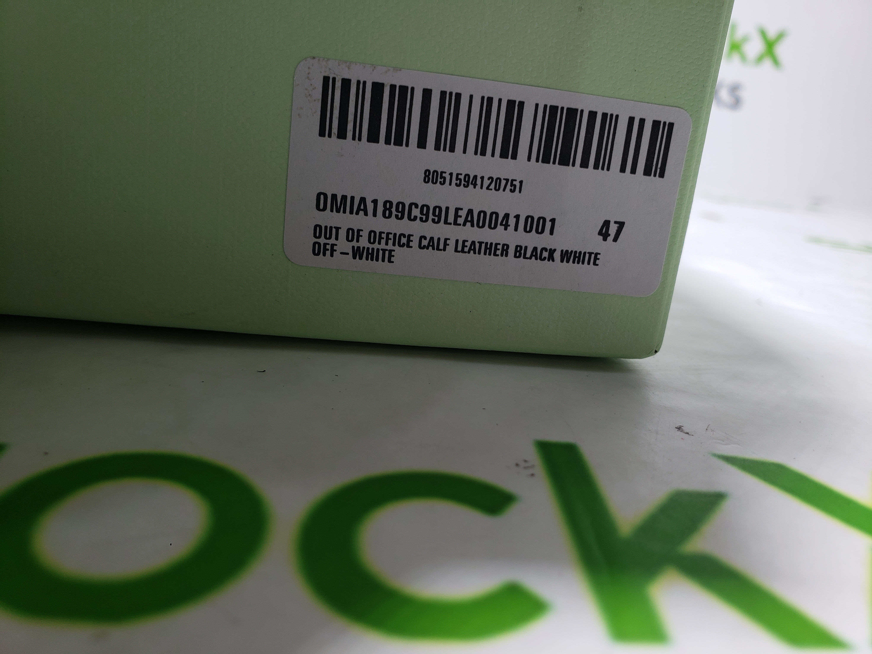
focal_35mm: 26
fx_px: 655
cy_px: 327
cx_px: 436
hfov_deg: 67.3
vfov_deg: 53.1
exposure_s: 1/100
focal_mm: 4.3
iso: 50
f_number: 2.4
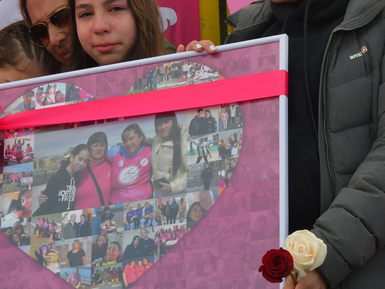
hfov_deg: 8.1
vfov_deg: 6.1
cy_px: 118
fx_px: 2714
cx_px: 190
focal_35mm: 244
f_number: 16
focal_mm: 90
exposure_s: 1/250
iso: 1000
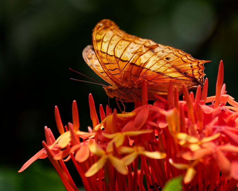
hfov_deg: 3.1
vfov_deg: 2.5
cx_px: 145
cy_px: 77
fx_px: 4439
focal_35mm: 630
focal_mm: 200
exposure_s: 1/500
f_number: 4
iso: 200
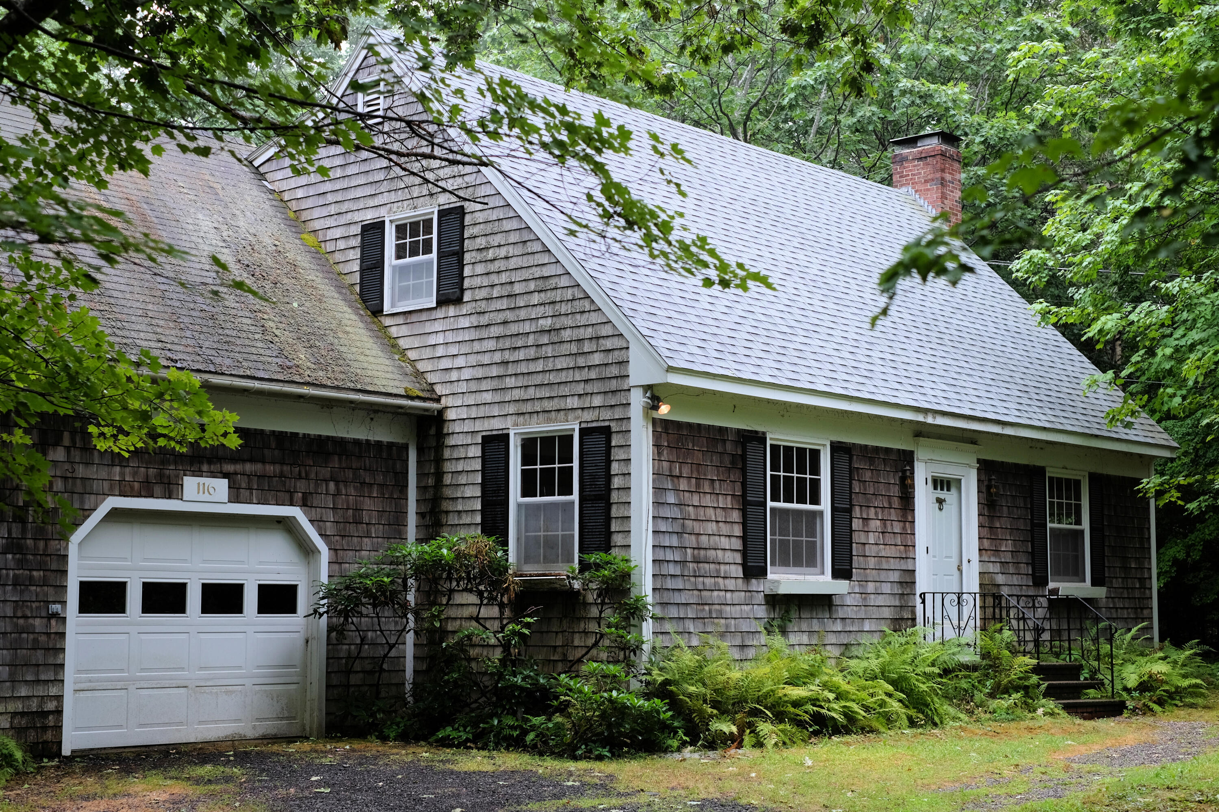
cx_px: 610
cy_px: 406
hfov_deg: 37.5
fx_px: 1794
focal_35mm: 53
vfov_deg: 25.5
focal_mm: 35
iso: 200
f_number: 3.2
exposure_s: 1/125
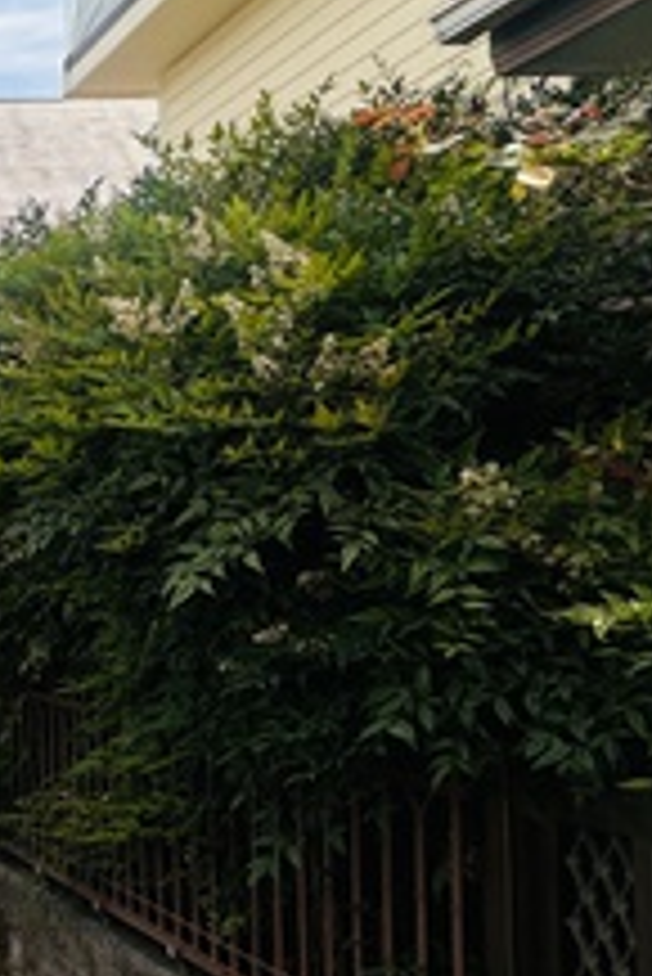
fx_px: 1275
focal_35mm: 47
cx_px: -526
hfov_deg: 20.3
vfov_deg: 41.8
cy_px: 542
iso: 40
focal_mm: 2.22
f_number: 2.2
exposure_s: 1/1825
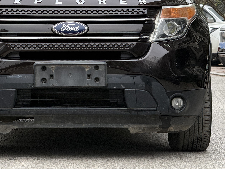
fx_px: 1242
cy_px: 41
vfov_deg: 7.8
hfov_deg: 10.3
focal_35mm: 191
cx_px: 67
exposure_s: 1/99
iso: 64
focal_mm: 15.66
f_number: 2.8
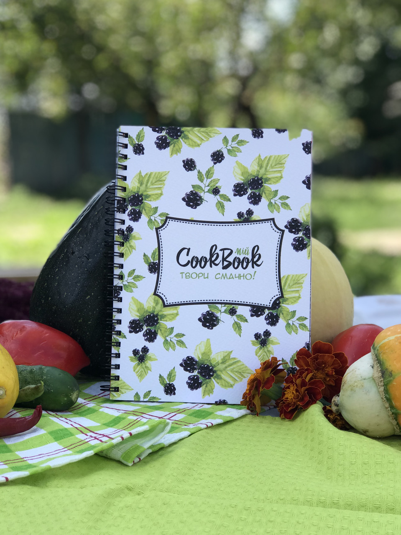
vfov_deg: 33.8
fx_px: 881
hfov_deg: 25.6
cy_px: 268
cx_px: 200
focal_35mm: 57
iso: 20
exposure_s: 1/306
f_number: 2.8
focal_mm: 6.6
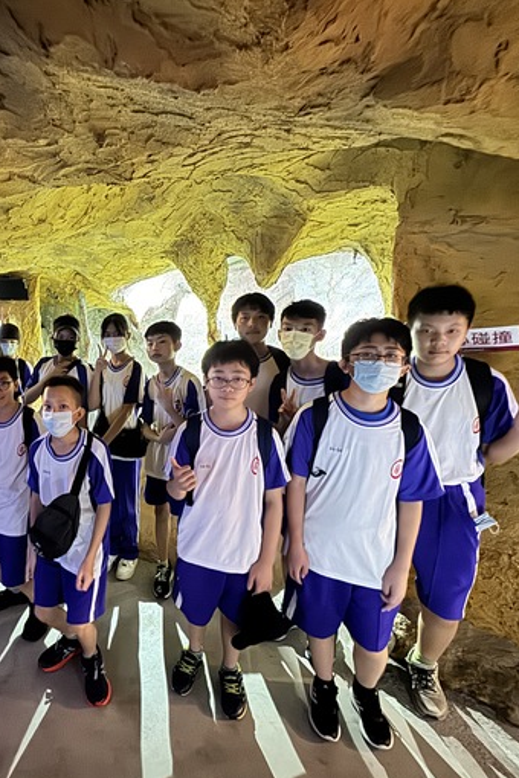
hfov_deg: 56.4
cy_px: 394
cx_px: 89
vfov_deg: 84.0
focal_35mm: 20
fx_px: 432
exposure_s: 1/9
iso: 1600
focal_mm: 2.22
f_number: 2.2
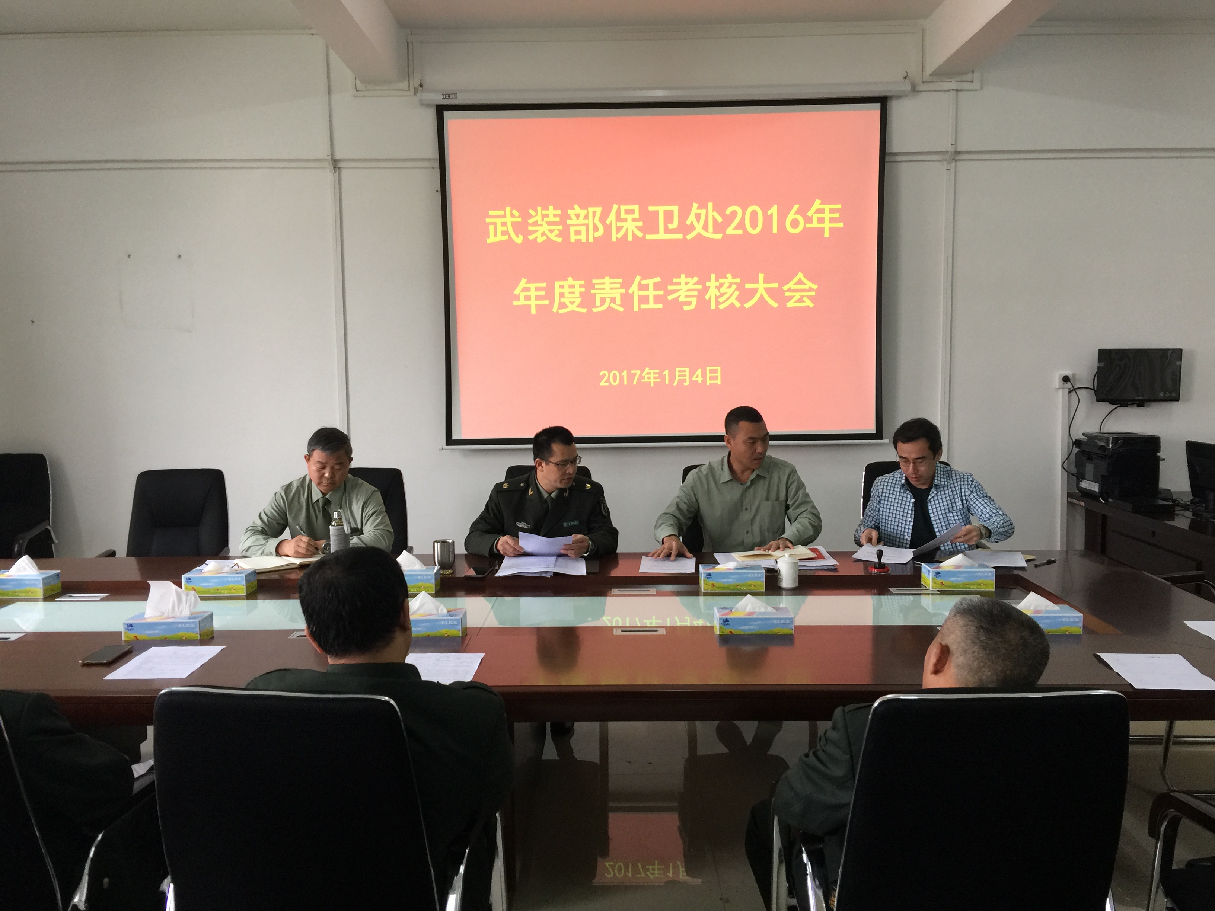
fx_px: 1018
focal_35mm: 29
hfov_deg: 61.7
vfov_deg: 48.2
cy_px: 456
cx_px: 608
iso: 64
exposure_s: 1/33
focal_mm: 4.15
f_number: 2.2
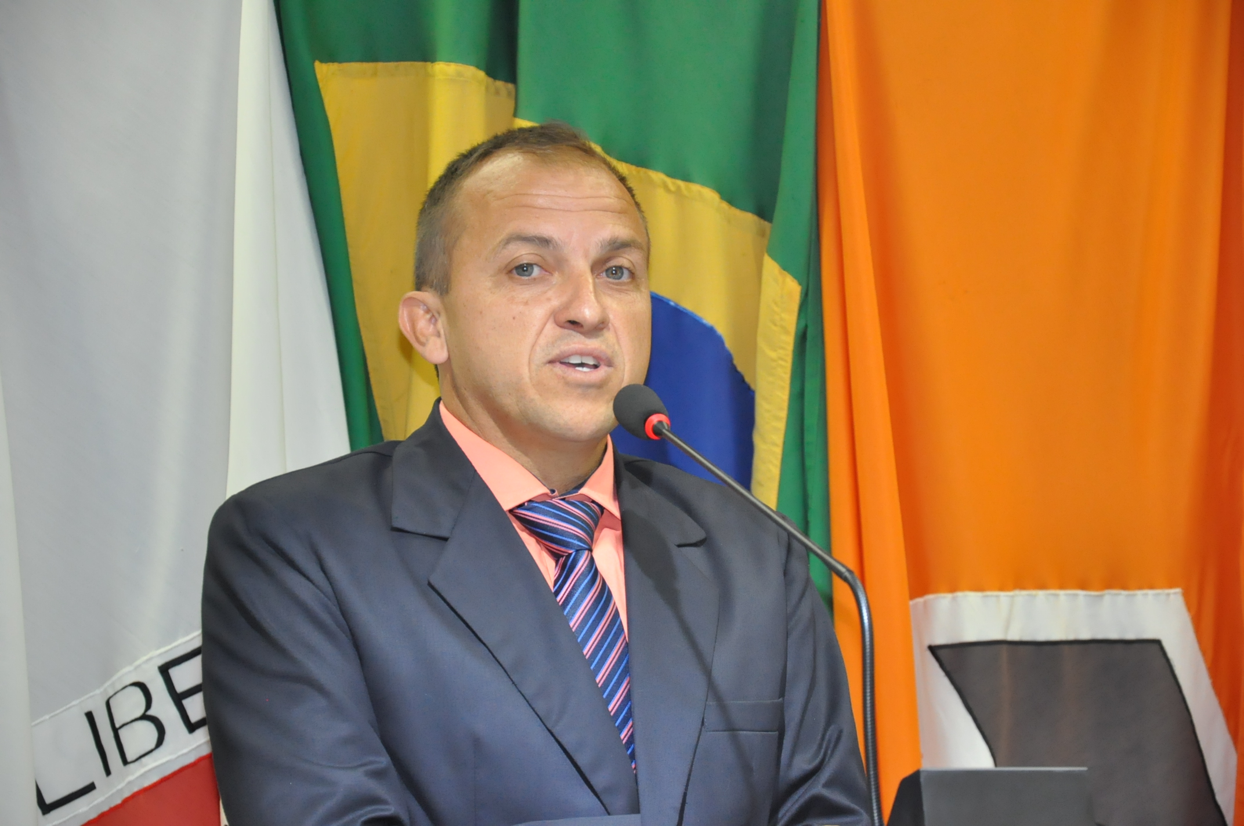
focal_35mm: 128
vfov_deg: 10.7
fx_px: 4400
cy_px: 413
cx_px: 622
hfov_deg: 16.1
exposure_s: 1/60
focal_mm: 85
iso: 2000
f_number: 5.6
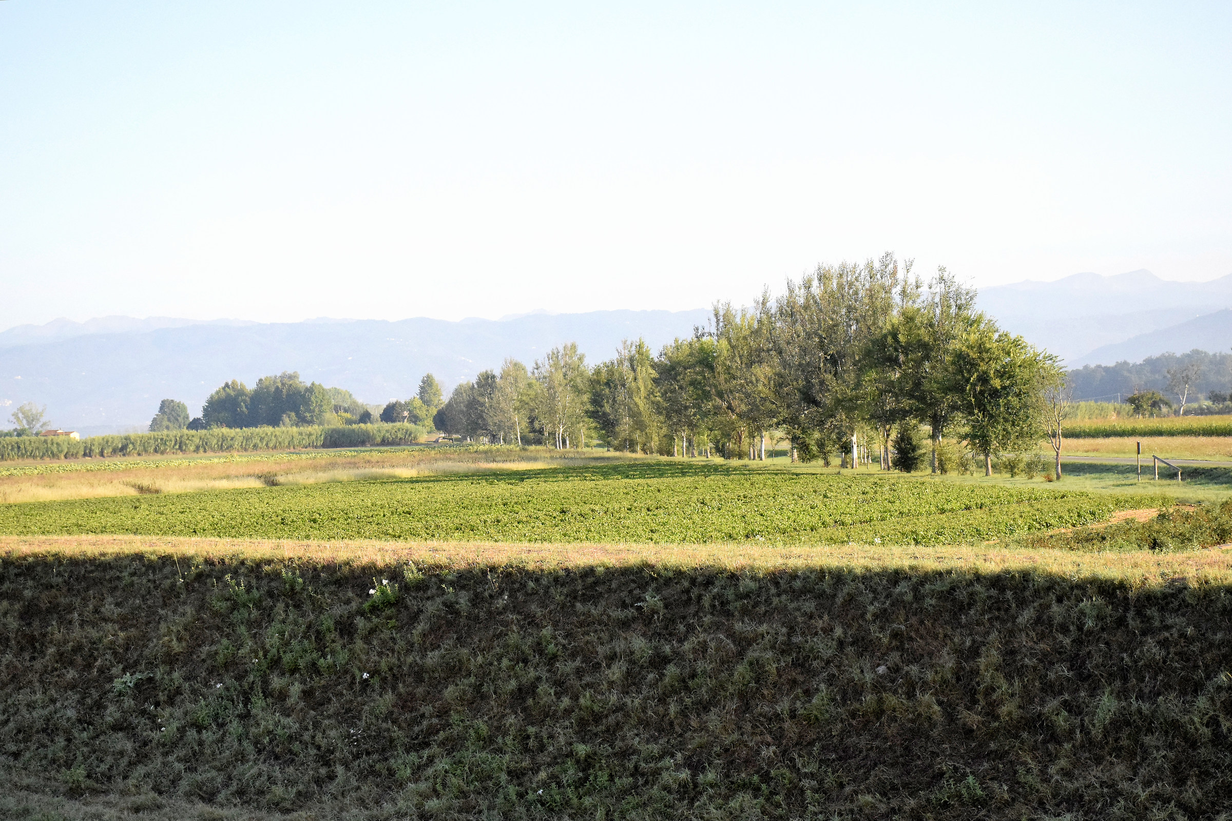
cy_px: 410
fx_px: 2464
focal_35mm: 72
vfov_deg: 18.9
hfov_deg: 28.1
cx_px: 616
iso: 5000
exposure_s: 1/2500
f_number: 8
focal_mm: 48
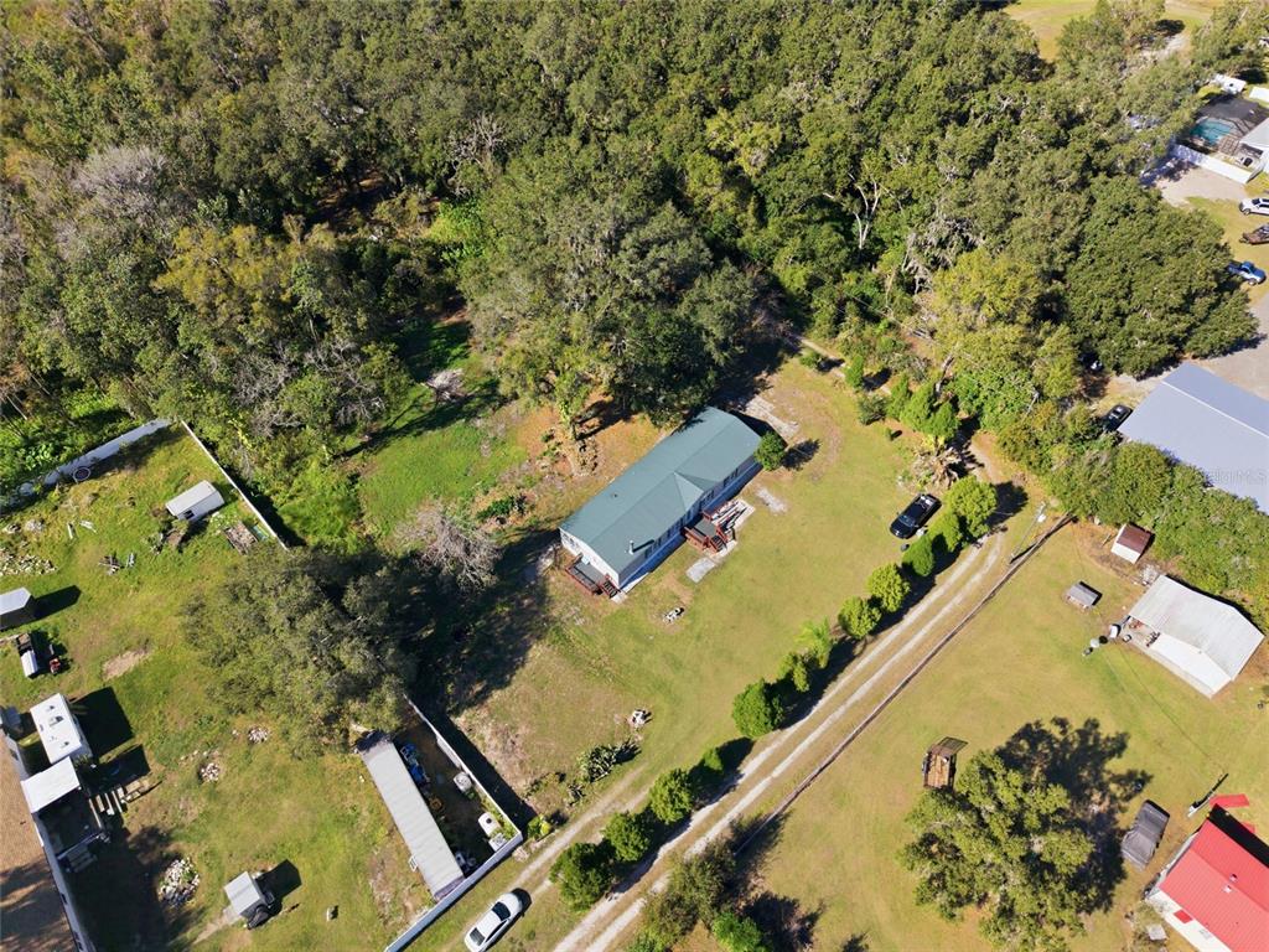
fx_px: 880
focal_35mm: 24
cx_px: 634
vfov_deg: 56.8
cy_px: 476
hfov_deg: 71.6
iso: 280
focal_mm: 8.7
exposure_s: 1/160
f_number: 1.8
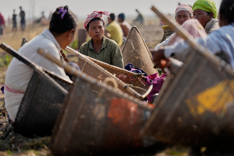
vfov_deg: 11.4
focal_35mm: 120
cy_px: 78
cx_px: 117
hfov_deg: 17.1
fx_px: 780
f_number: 2.8
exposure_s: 1/4000
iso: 320
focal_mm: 120
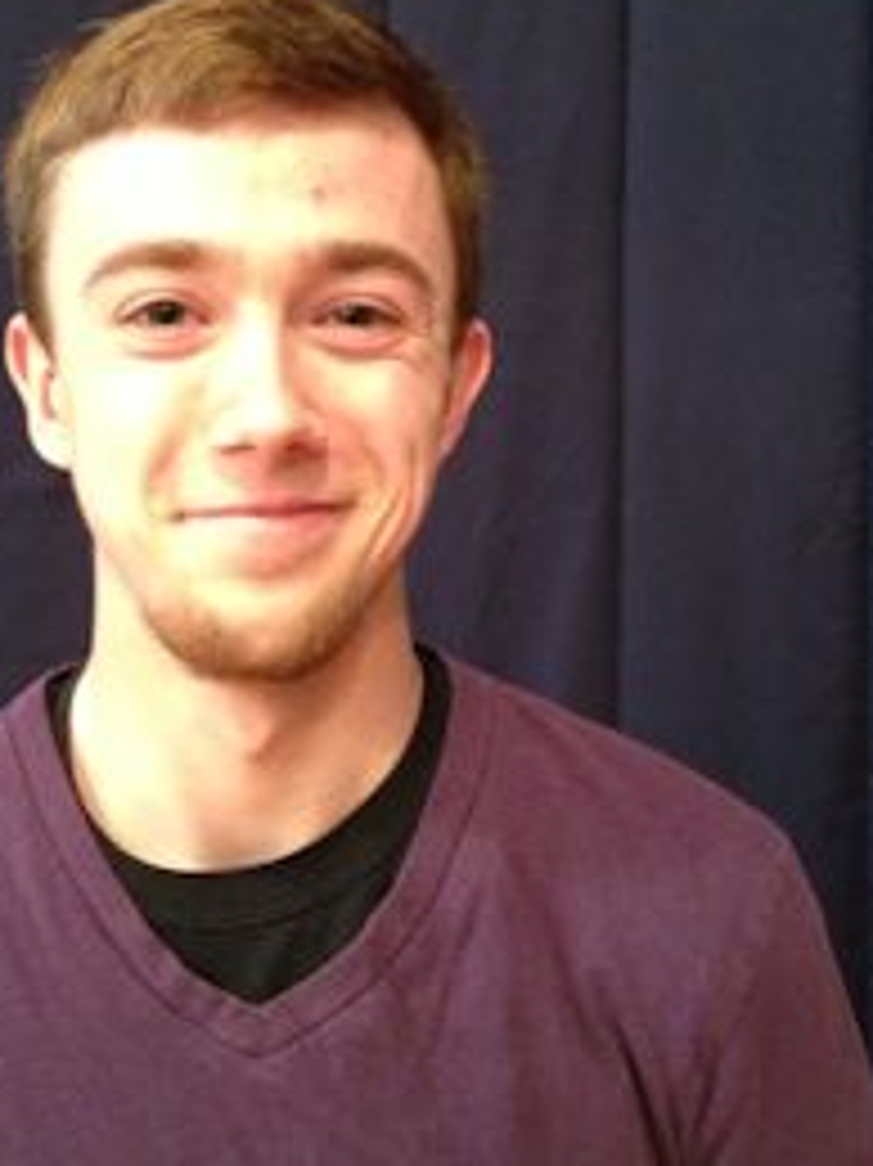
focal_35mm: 54
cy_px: 482
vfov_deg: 35.5
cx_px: 320
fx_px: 1817
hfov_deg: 26.9
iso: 640
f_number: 2.4
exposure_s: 1/15
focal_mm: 4.28
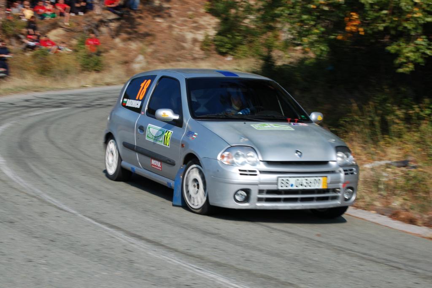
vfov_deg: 16.5
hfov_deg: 24.6
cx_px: 216
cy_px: 144
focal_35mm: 82
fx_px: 989
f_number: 20
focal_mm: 55
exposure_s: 1/125
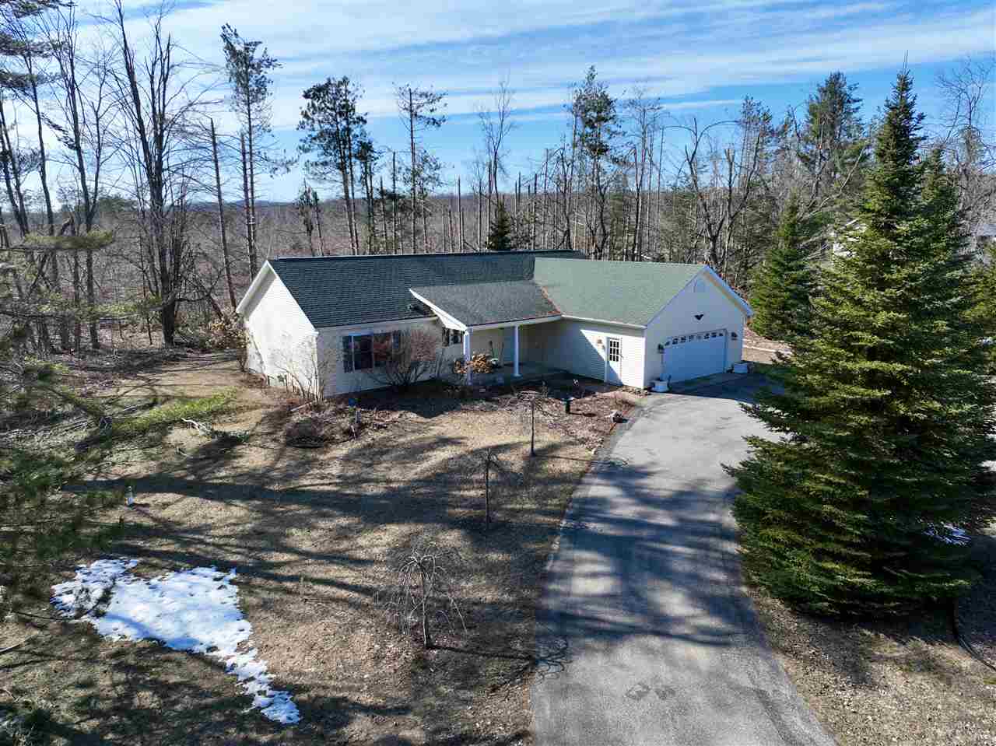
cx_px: 498
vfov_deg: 56.8
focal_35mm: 24
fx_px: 690
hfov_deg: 71.6
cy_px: 373
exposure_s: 1/2500
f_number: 2.8
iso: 200
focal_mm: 12.29
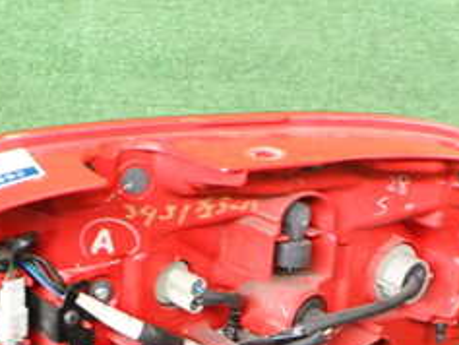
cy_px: 248
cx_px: 211
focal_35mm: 76
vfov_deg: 19.3
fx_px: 1008
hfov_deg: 25.6
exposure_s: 1/30
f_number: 2.3
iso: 250
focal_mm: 5.4
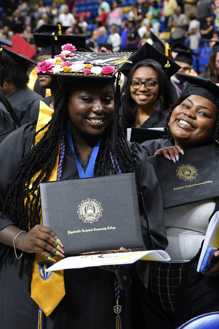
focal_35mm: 75
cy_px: 164
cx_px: 110
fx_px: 684
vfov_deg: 27.0
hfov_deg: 18.2
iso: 1000
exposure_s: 1/80
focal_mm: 50
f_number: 5
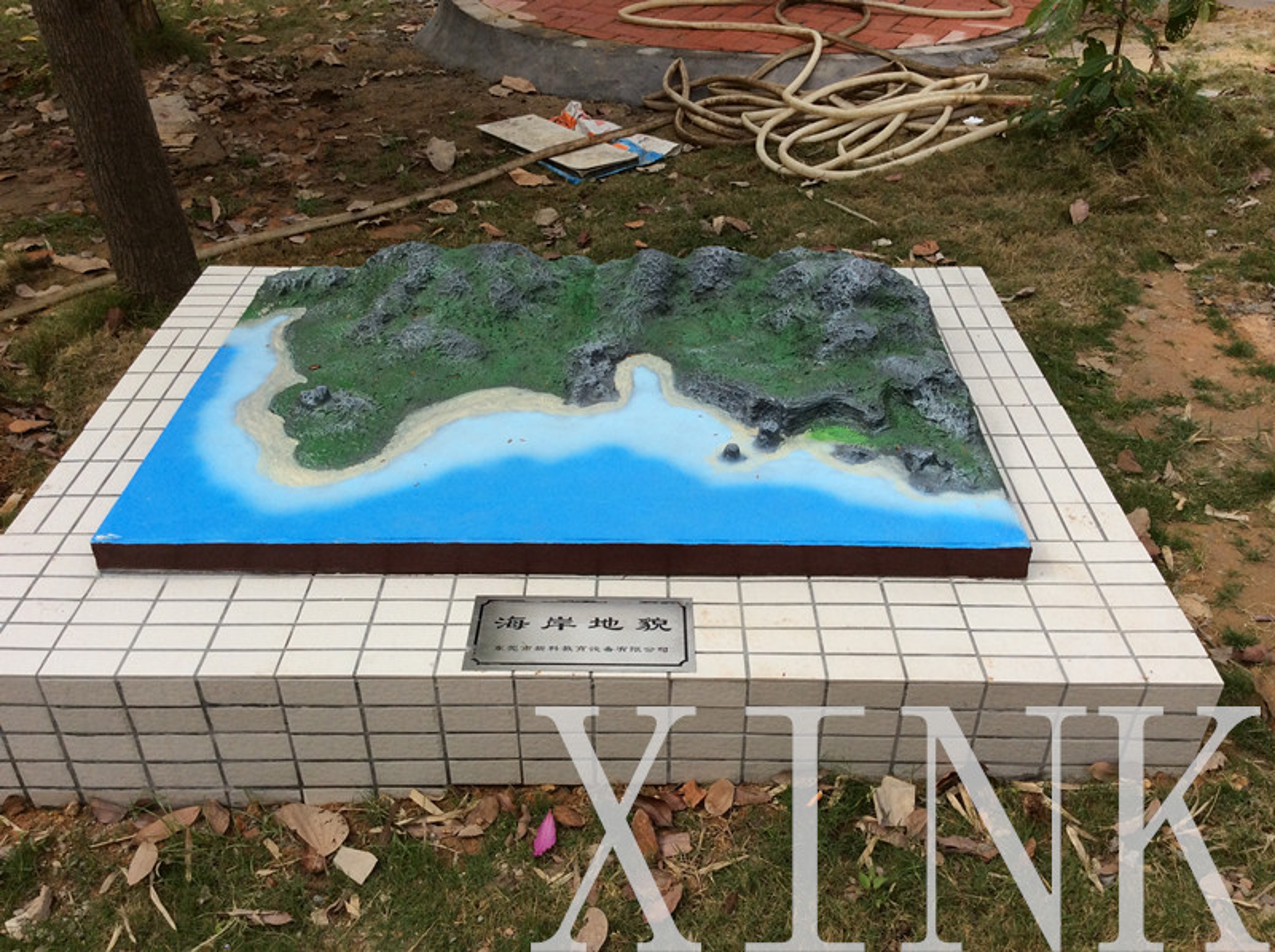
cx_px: 638
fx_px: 1213
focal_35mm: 33
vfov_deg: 42.8
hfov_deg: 55.4
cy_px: 476
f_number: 2.4
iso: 32
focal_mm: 3.3
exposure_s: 1/1590
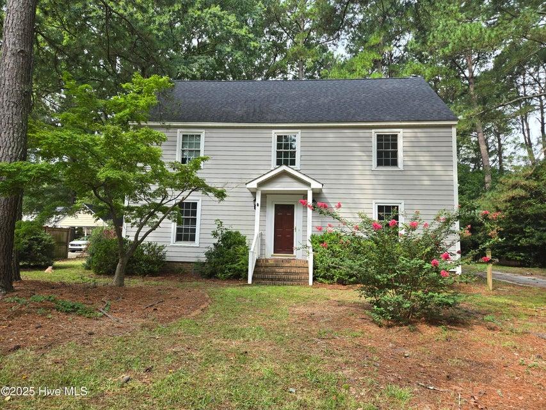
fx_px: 363
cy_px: 205
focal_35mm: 23
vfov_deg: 58.9
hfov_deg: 73.9
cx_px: 273
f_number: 1.8
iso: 80
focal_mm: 5.4
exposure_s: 1/952
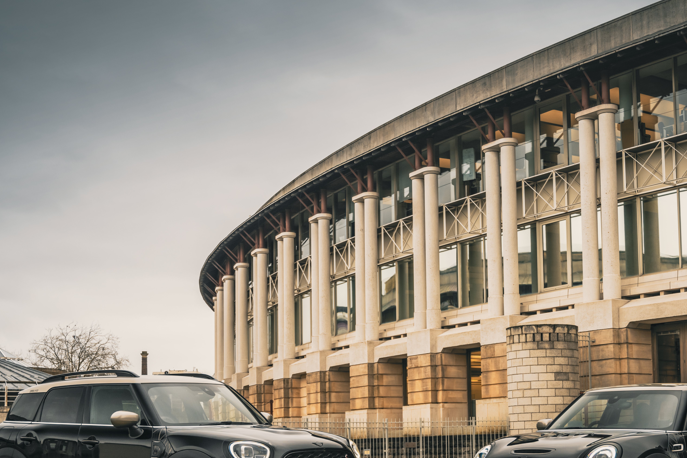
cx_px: 437
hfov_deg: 33.2
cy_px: 356
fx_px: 1145
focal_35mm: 60
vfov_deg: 22.4
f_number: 4
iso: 250
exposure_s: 1/160
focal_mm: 37
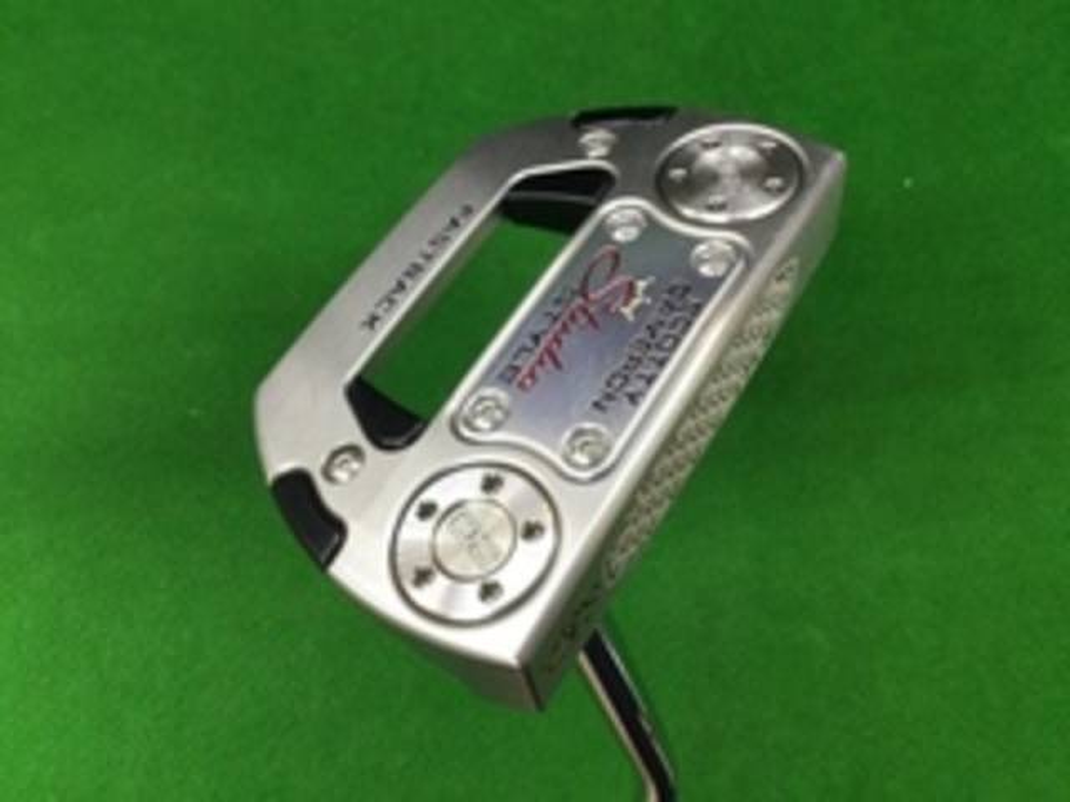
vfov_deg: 45.4
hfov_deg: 58.4
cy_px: 401
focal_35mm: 31
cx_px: 535
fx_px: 958
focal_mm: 3.3
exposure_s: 1/30
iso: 80
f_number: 2.4
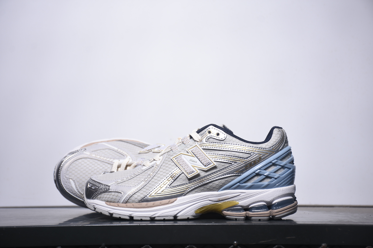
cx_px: 186
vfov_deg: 16.3
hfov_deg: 24.2
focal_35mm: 84
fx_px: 870
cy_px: 124
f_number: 5.6
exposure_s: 1/20
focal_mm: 56
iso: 100
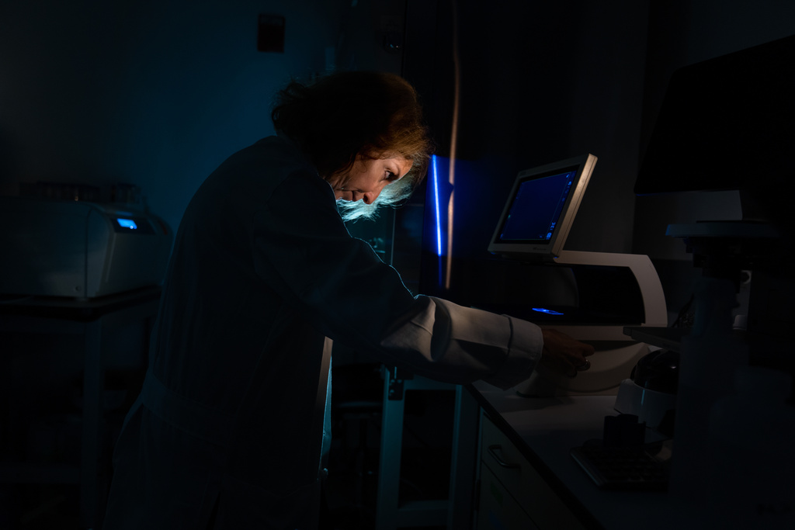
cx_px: 398
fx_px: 530
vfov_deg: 53.1
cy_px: 265
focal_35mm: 24
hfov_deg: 73.7
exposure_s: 1/125
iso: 640
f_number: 2.8
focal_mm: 24
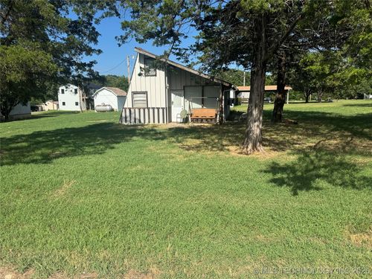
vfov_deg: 56.8
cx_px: 186
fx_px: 258
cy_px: 140
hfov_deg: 71.6
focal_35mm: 24
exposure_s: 1/4310
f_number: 1.78
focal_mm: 6.76
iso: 80
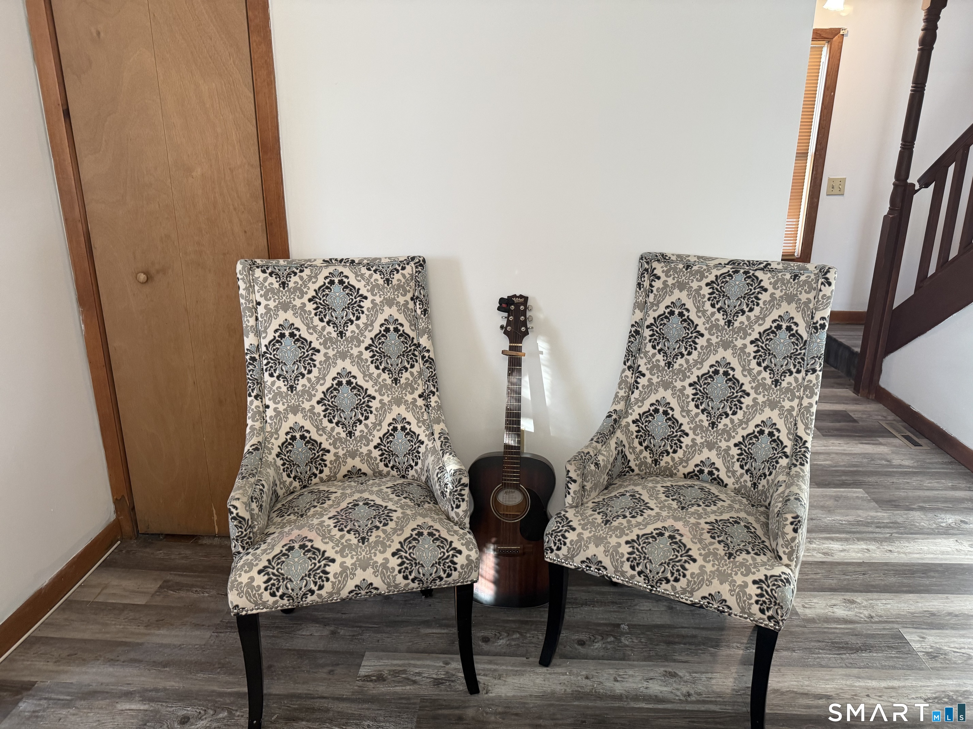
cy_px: 364
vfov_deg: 56.8
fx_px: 675
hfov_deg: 71.6
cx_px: 486
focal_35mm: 24
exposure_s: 1/60
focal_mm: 6.76
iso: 200
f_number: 1.78
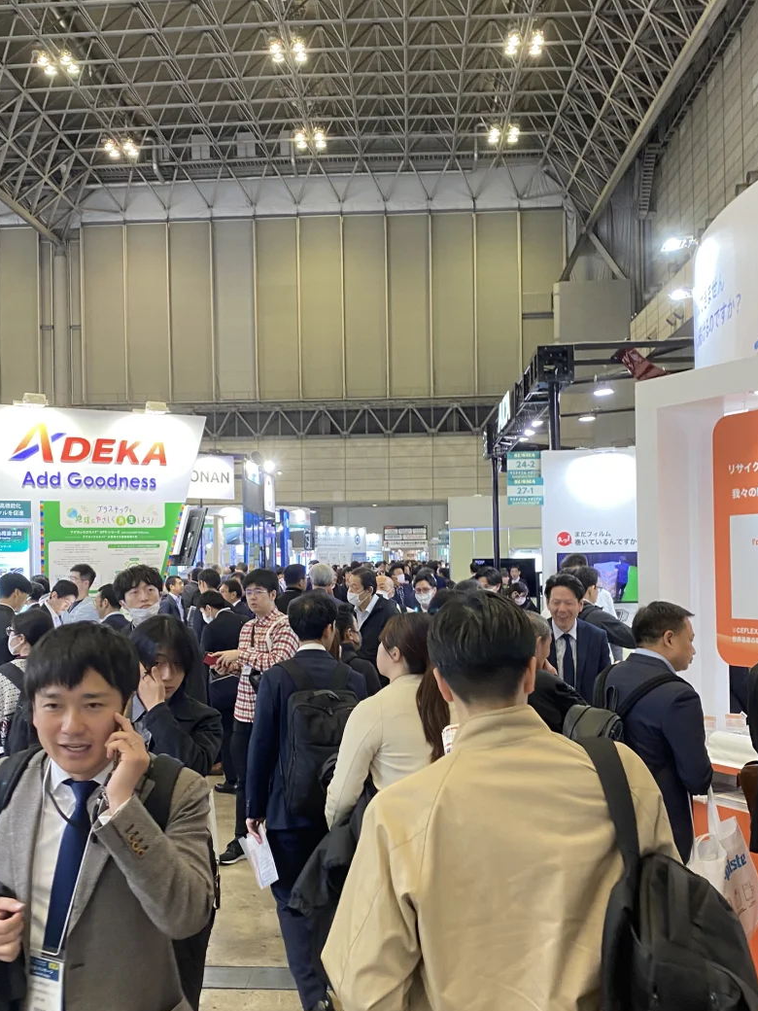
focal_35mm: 36
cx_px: 333
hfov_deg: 39.6
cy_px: 536
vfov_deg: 51.3
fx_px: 1051
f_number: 1.8
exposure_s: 1/50
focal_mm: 4.25
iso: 100
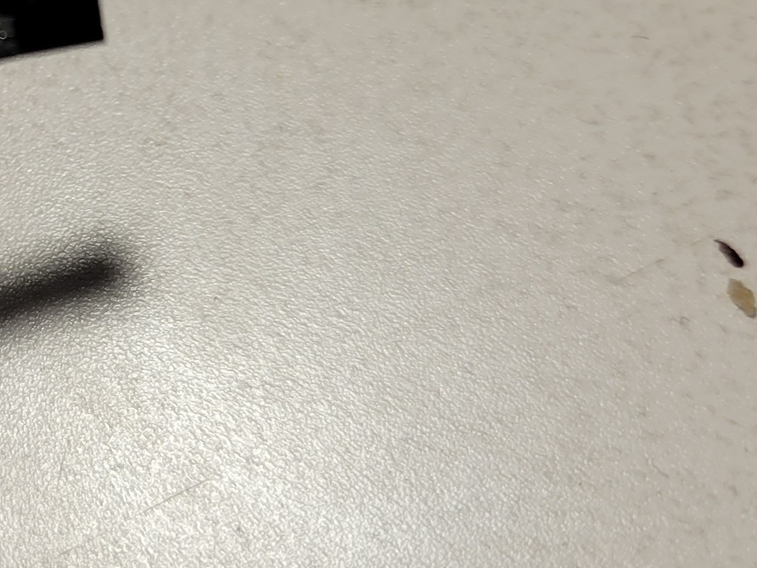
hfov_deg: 23.9
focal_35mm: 76
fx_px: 1662
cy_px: 189
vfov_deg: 19.3
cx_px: -89
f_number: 1.8
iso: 64
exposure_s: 1/120
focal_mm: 5.4
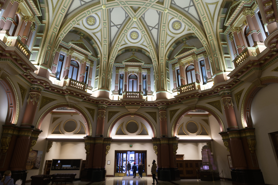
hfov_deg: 81.2
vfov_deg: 59.5
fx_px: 162
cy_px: 92
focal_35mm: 21
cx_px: 139
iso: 800
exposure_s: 1/13
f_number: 5.6
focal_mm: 14
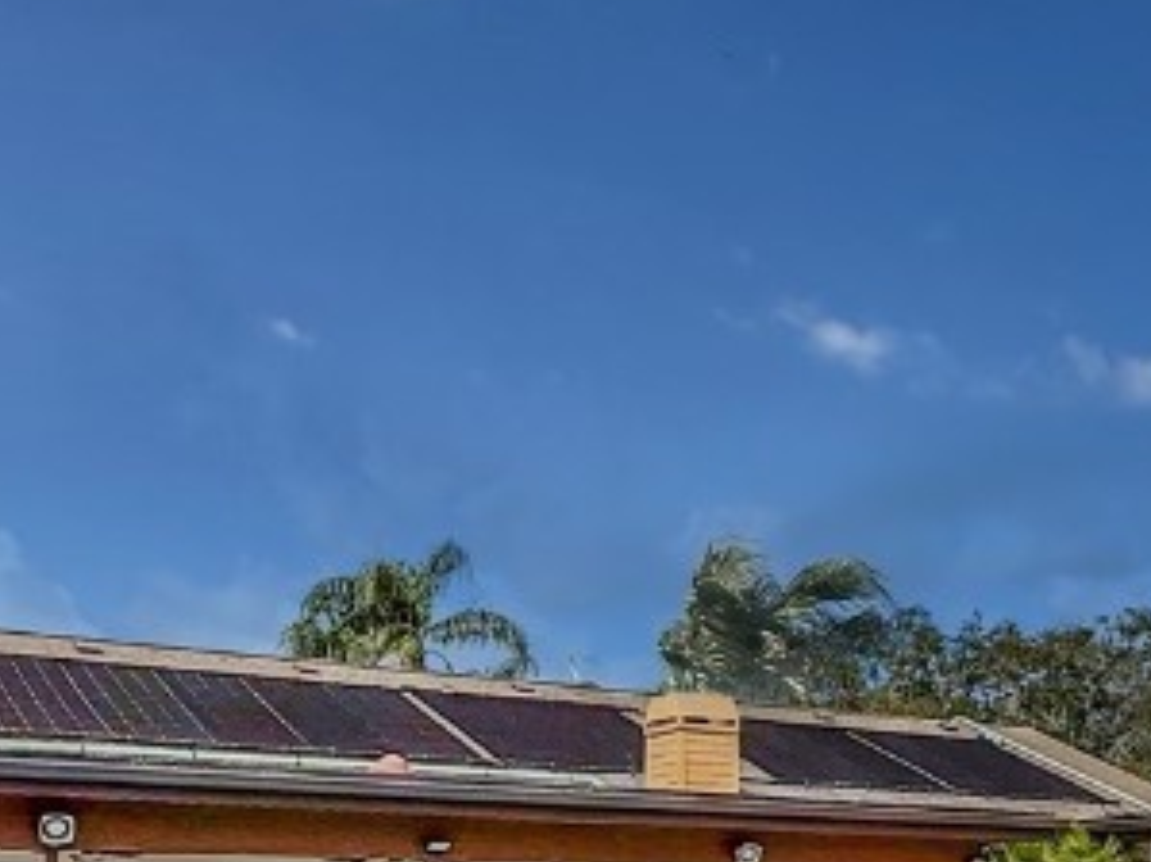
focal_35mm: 48
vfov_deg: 27.6
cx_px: 893
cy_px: 954
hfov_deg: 38.4
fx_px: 1595
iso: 50
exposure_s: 1/5000
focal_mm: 2.22
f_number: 2.2
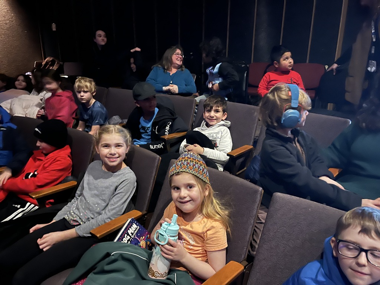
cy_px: 142
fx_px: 285
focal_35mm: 26
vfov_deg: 53.1
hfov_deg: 67.3
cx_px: 190
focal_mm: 5.1
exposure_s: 1/9
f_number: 1.6
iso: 1250
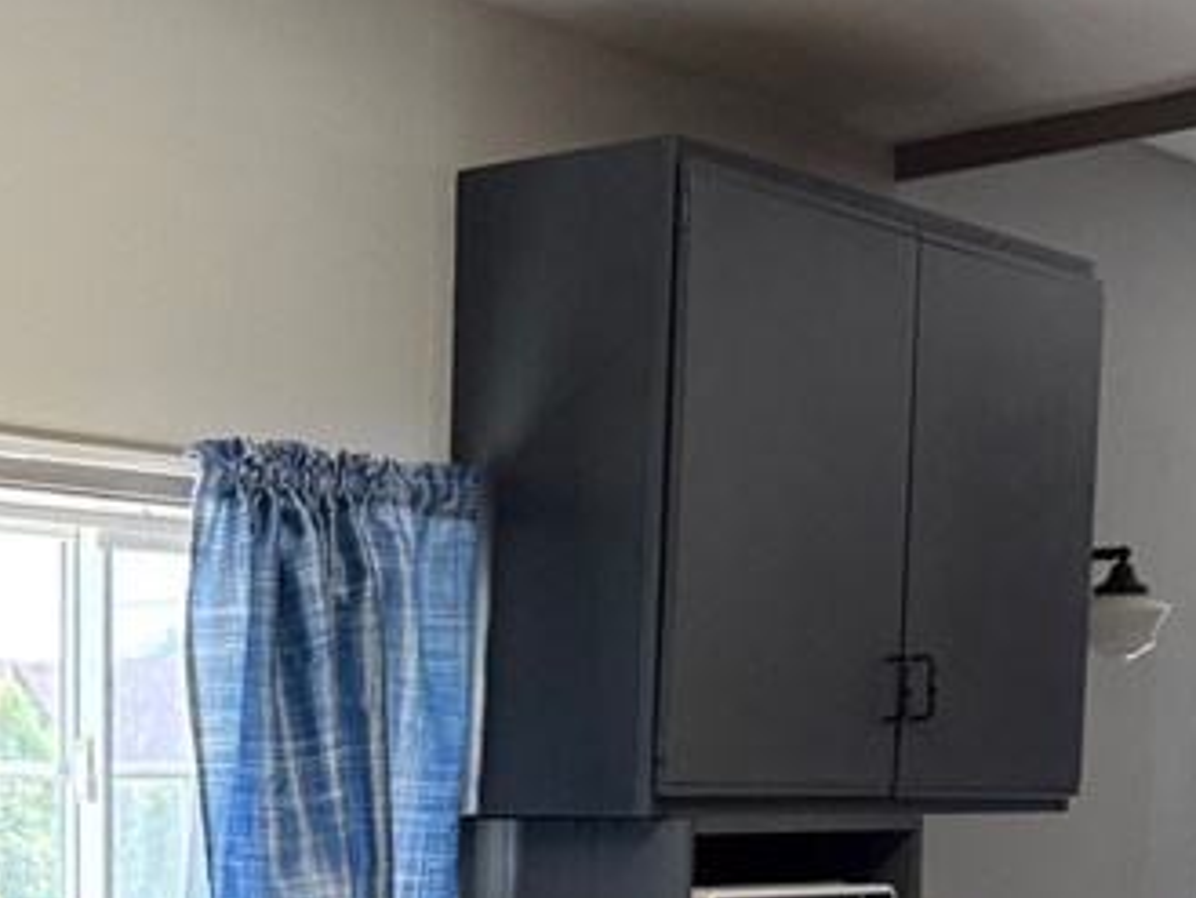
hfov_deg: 23.4
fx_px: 2800
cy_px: 1123
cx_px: 109
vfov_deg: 17.3
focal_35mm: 81
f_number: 1.6
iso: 160
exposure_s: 1/120
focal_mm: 5.96
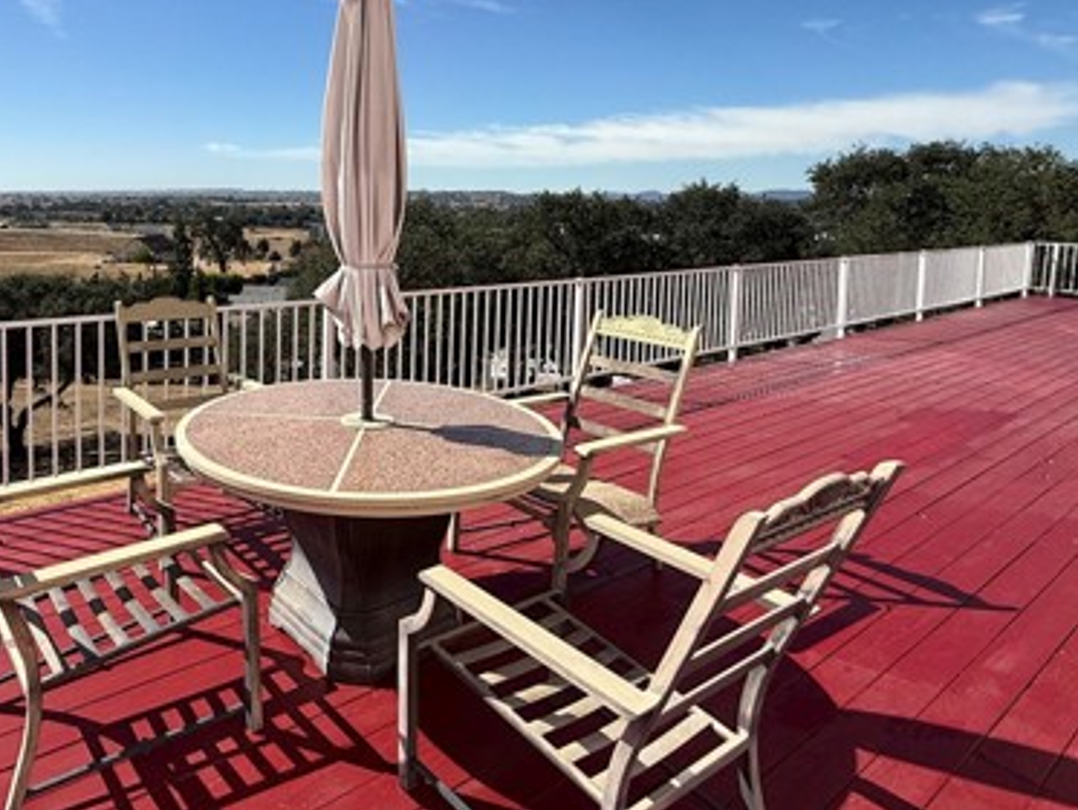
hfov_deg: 69.0
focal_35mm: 24
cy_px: 255
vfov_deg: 55.4
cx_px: 338
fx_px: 748
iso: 50
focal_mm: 2.22
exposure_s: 1/3460
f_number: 2.2
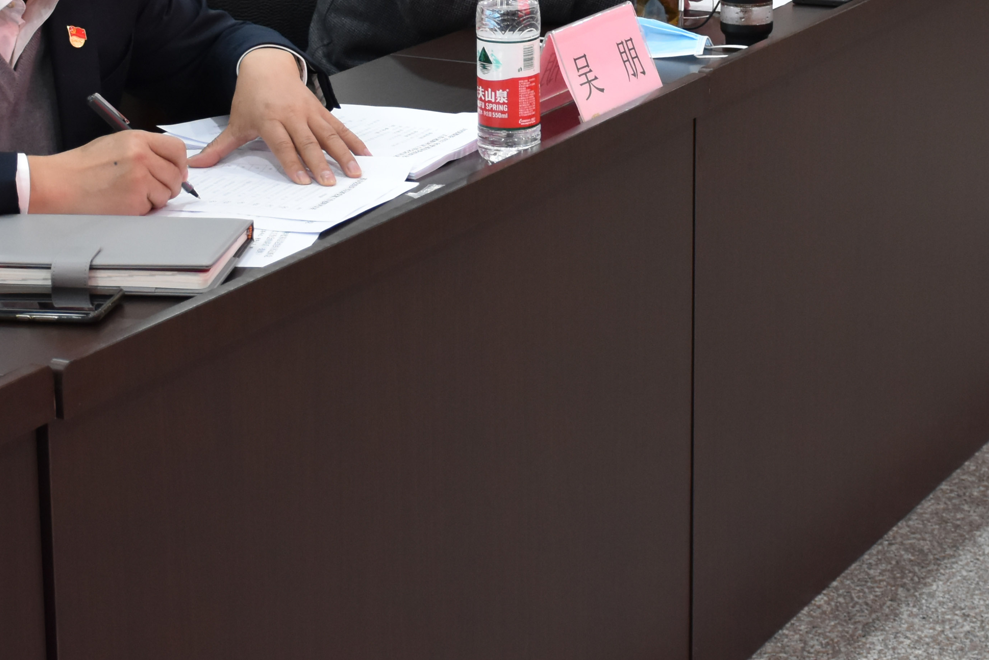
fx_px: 2885
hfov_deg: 19.5
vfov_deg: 12.9
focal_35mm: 105
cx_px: 544
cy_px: 6
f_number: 4
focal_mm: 32
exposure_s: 1/60
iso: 1100
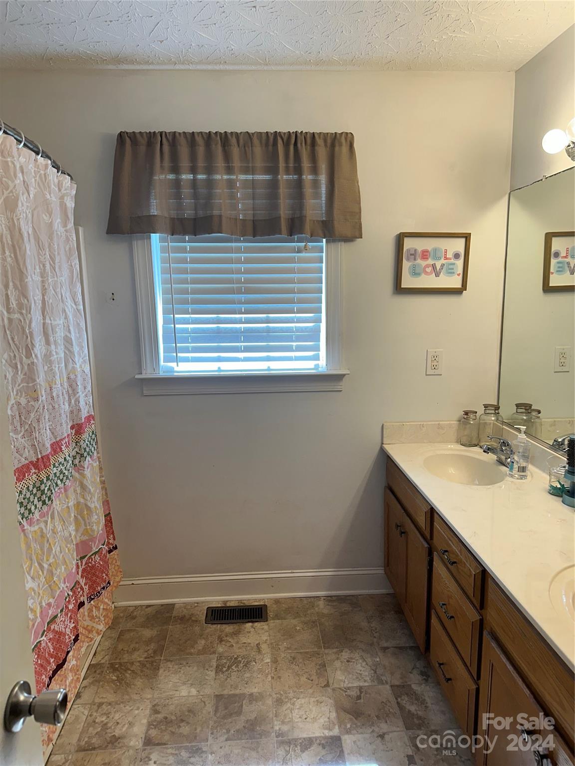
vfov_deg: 71.6
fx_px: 532
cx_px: 288
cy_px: 383
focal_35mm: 24
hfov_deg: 56.8
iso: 64
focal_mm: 6.86
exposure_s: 1/121
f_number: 1.78
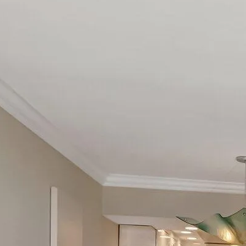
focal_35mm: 65
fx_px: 523
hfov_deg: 19.7
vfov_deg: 23.4
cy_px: 321
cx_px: 440
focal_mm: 10
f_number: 8
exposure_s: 1/30
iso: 640
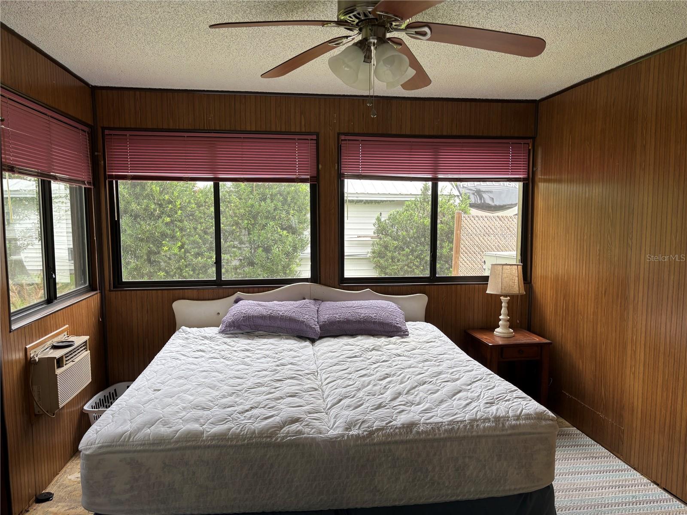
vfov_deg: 53.1
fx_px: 516
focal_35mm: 26
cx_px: 344
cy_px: 258
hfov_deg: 67.3
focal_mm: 5.96
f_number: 1.6
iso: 40
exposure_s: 1/121
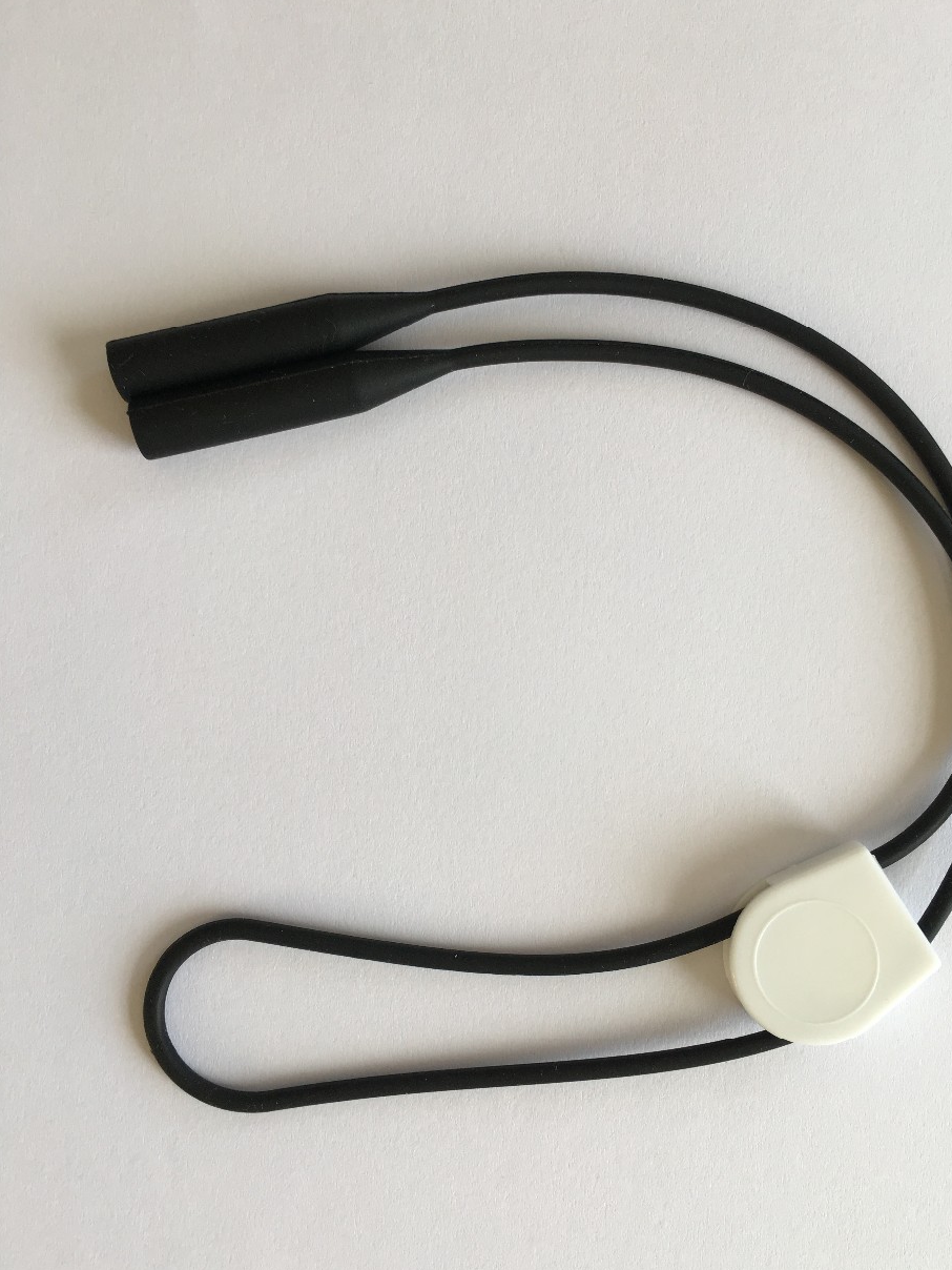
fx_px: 1173
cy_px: 672
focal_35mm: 32
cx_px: 522
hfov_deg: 44.1
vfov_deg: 56.8
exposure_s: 1/100
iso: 40
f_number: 2.2
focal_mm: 4.15
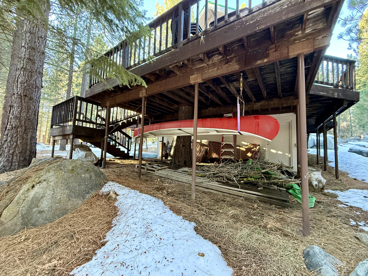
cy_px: 138
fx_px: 149
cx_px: 184
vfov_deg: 85.7
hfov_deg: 102.1
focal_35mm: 14
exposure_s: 1/60
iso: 500
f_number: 2.2
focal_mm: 2.22
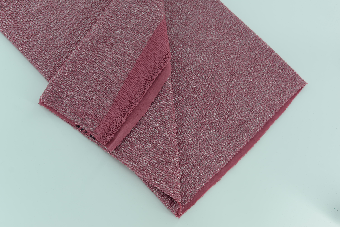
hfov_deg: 39.6
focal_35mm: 50
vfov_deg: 27.0
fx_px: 472
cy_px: 114
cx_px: 170
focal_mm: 50
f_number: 4
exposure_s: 1/160
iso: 100
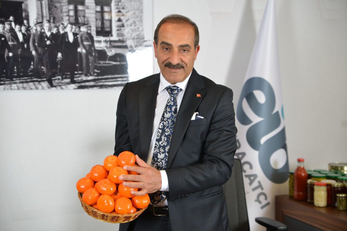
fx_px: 675
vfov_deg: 19.5
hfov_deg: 28.8
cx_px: 174
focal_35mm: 70
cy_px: 116
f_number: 4
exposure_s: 1/100
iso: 100
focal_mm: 70
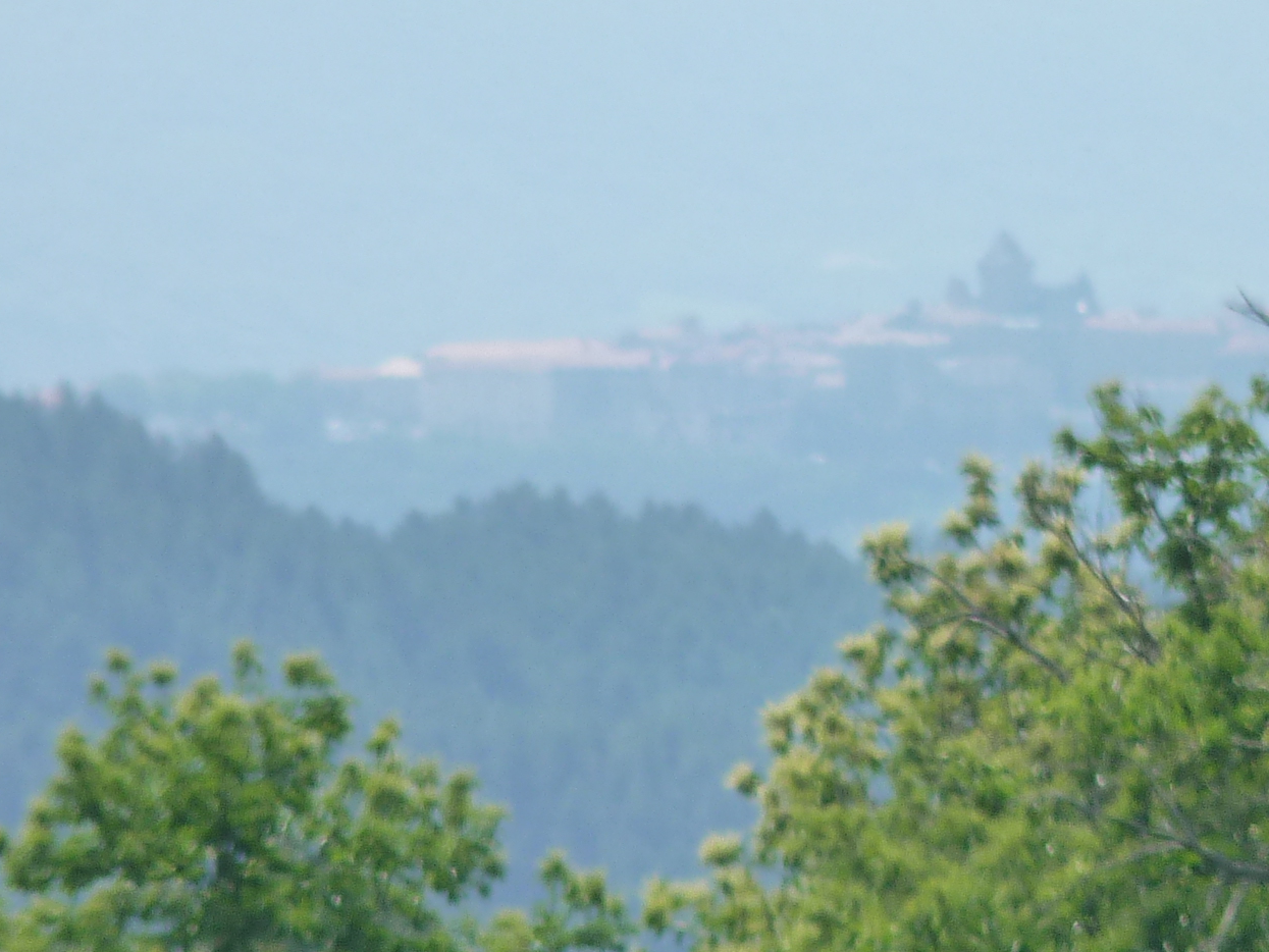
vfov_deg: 1.3
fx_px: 43299
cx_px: 739
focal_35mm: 1181
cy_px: 457
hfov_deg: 1.7
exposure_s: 1/400
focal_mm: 86.4
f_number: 5.6
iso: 125
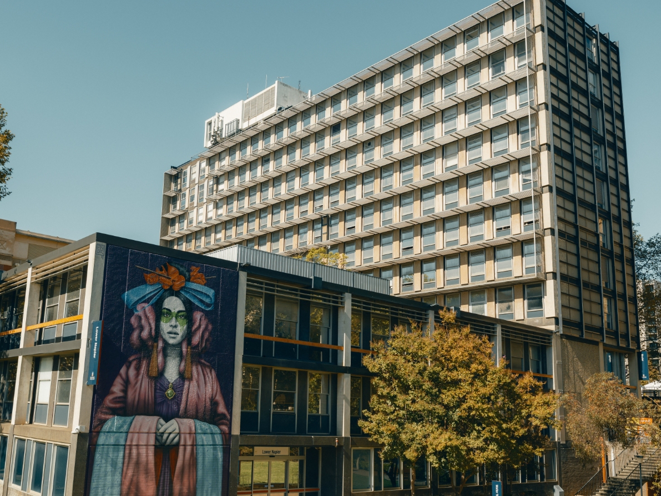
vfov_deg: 41.7
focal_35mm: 34
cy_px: 281
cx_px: 250
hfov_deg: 53.4
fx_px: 649
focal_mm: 34
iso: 200
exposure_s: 1/300
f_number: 8
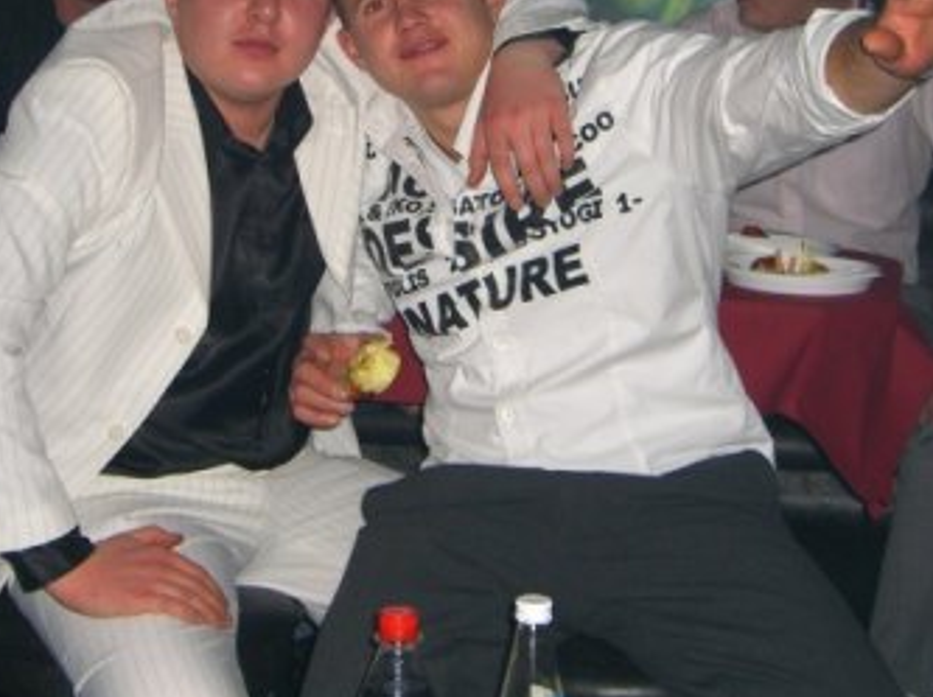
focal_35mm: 83
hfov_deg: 23.6
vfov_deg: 17.6
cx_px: 392
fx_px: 2235
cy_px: 126
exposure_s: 1/60
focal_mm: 9.5
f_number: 3.1
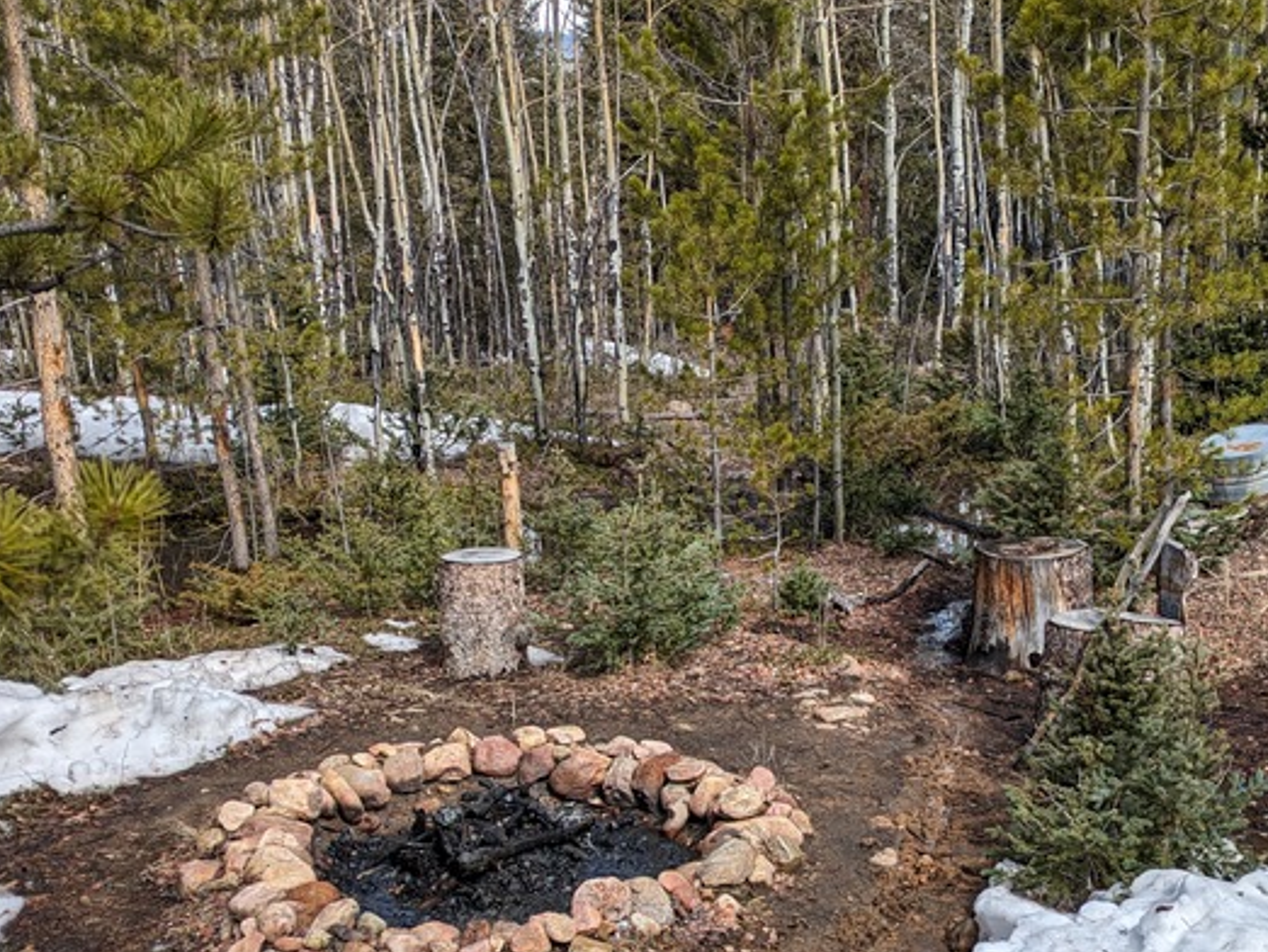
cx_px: 810
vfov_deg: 29.5
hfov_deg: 38.6
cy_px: 641
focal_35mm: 49
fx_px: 1796
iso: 38
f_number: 1.89
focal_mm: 5.43
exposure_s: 1/1366
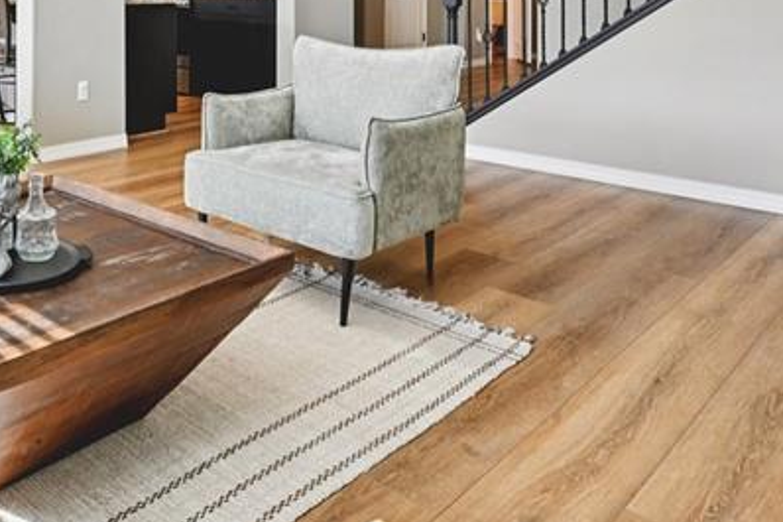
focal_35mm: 36
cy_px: -35
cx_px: 106
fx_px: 783
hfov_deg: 48.6
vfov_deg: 32.8
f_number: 11
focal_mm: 14
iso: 250
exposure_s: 1/15
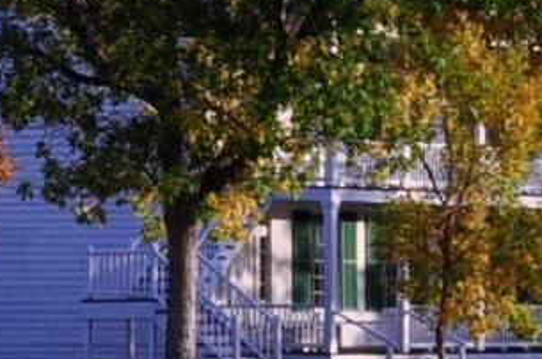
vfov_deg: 3.8
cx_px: 1310
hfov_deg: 5.5
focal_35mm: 359
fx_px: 5394
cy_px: 229
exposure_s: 1/125
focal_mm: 34
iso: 400
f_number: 14
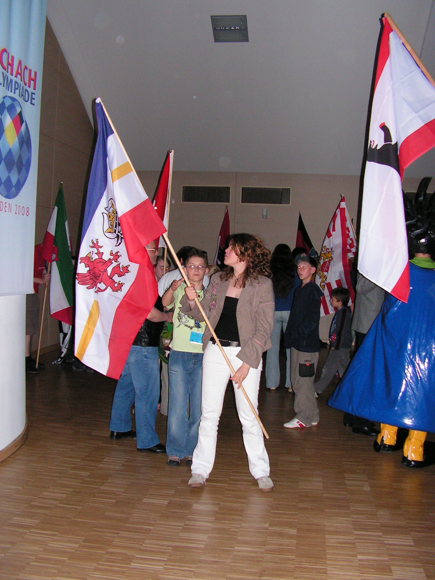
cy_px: 290
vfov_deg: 51.4
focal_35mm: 36
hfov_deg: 39.7
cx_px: 218
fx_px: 603
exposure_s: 1/40
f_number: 3.2
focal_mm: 6
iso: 200
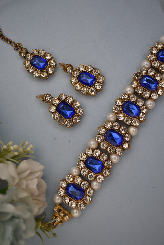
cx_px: 85
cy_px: 125
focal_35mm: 36
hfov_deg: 36.9
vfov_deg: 53.1
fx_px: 246
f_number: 3.8
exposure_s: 1/40
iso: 180
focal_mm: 22
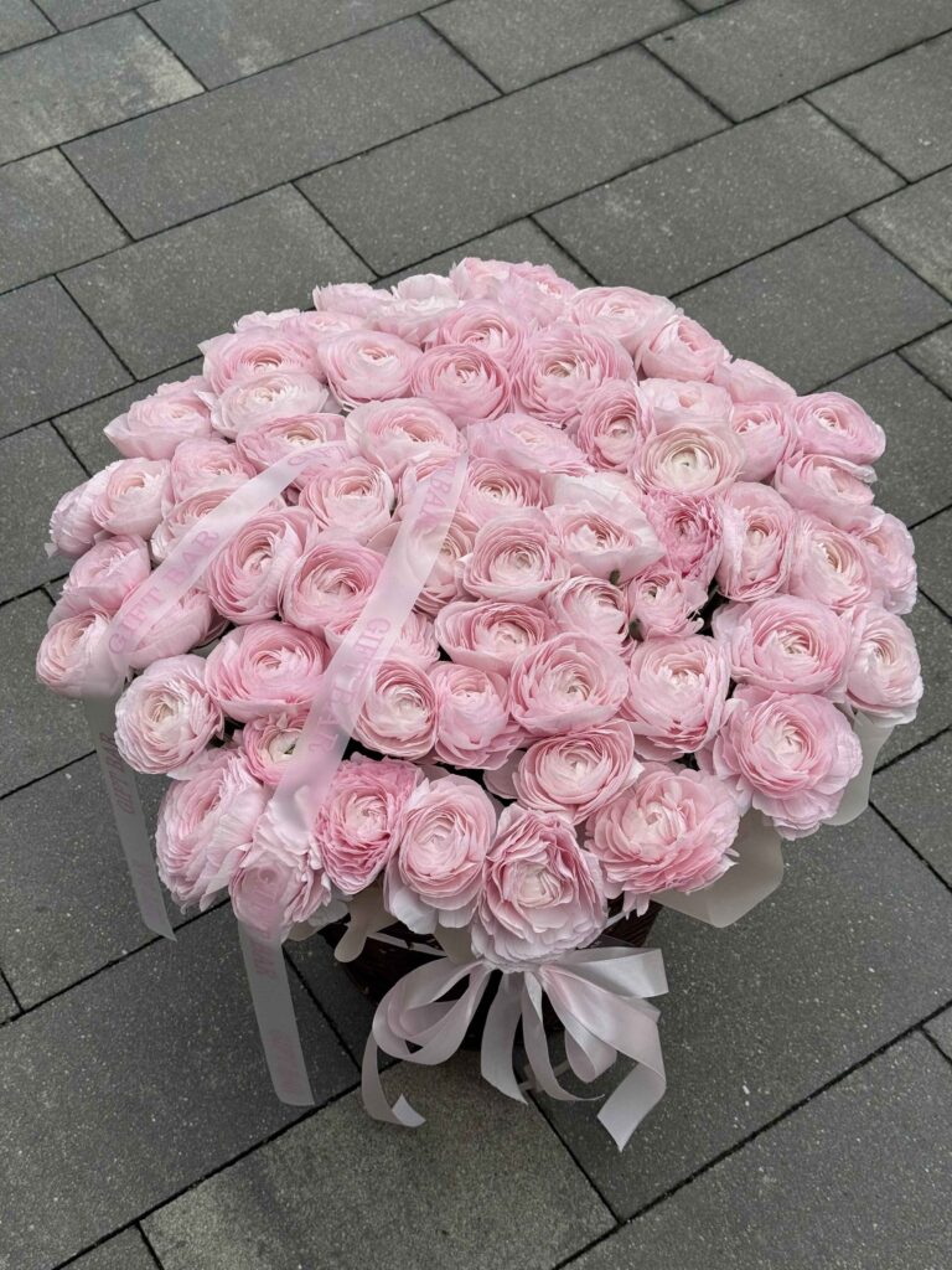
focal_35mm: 48
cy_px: 635
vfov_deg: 39.7
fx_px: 1760
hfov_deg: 30.3
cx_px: 476
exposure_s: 1/212
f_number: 1.8
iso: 50
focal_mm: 6.8
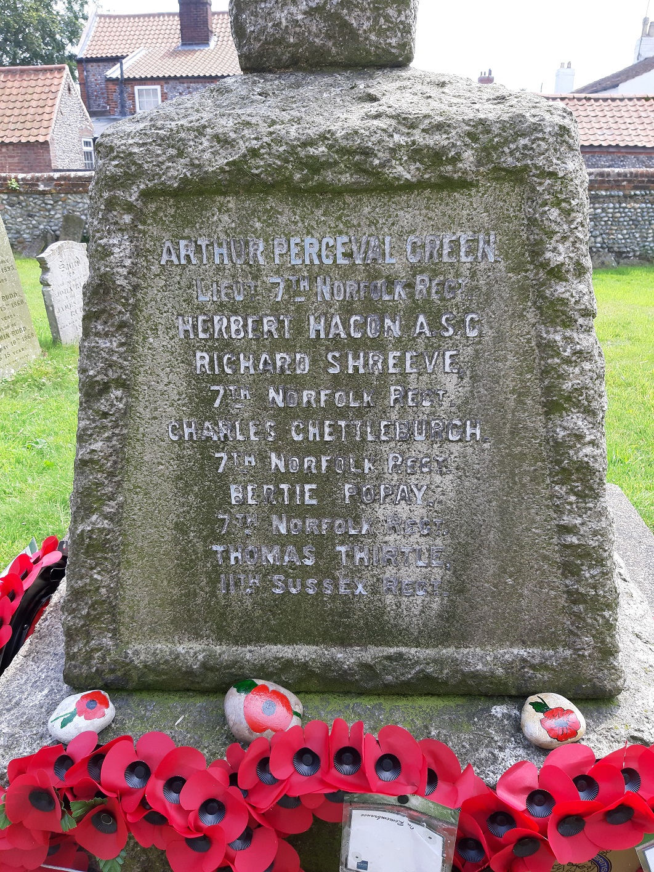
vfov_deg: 65.3
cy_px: 436
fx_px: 680
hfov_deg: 51.4
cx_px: 327
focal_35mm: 27
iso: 40
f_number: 1.7
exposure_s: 1/391
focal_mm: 3.93
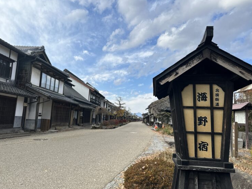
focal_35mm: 25
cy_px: 95
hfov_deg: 69.4
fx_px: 182
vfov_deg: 54.9
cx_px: 123
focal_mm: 6.86
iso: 80
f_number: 1.78
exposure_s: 1/3472
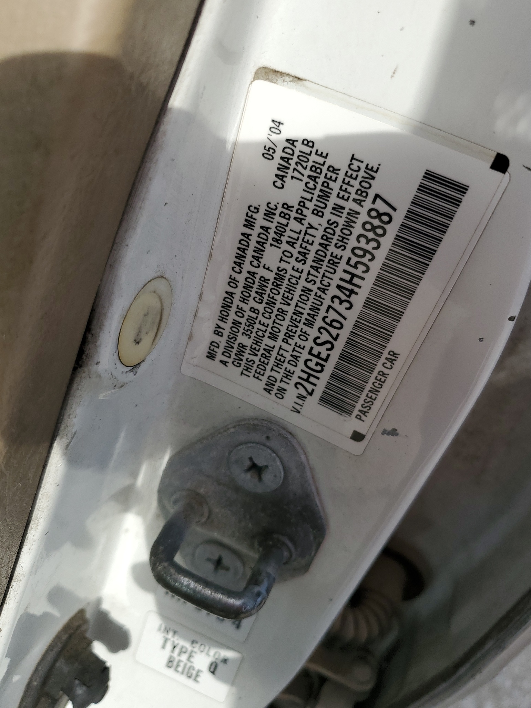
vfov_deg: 65.3
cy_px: 353
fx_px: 552
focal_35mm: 27
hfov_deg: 51.4
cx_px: 270
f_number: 1.5
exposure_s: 1/2000
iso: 50
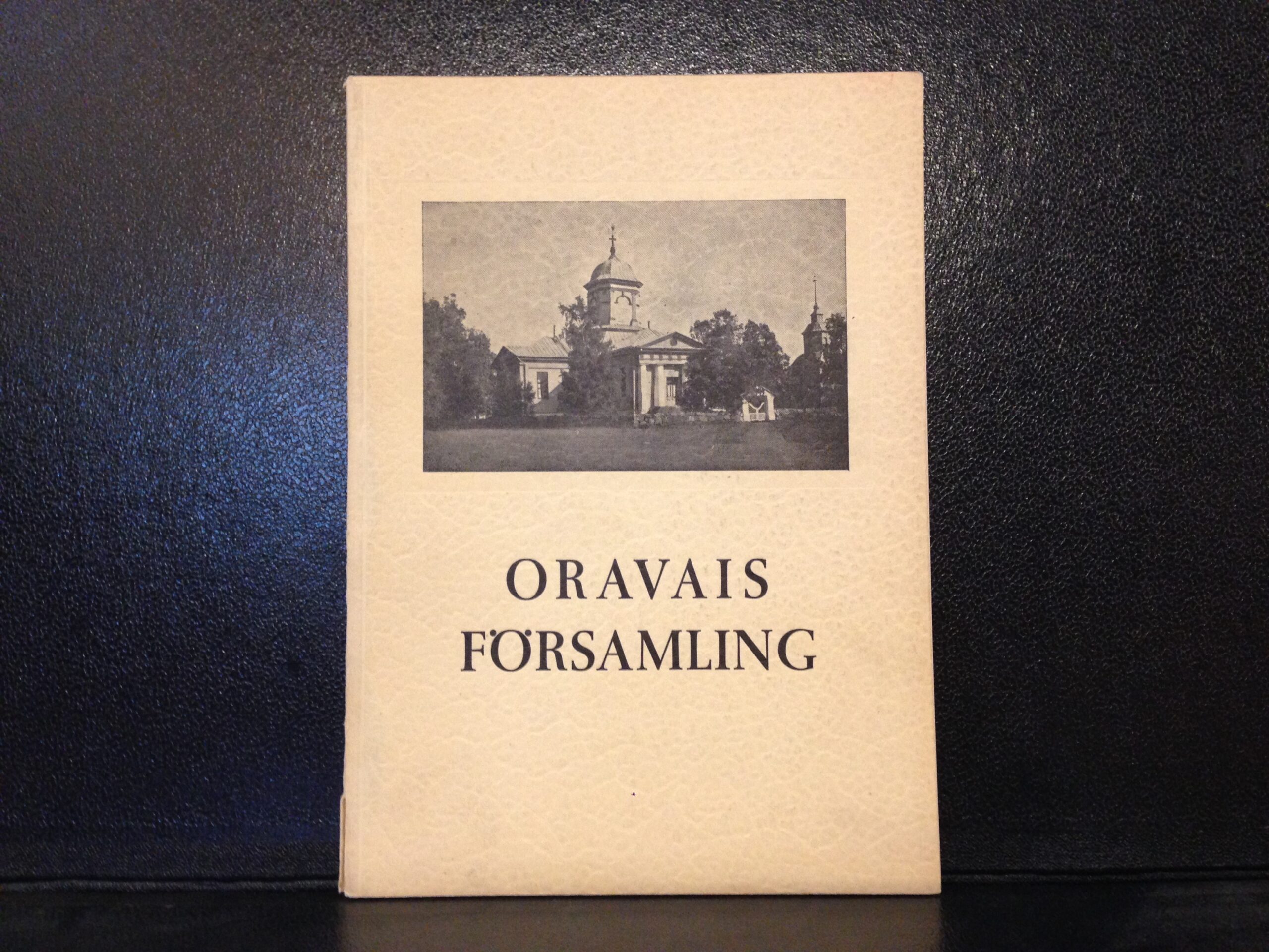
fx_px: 1210
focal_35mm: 33
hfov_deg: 55.4
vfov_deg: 42.9
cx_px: 634
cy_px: 476
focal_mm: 4.12
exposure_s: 1/20
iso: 200
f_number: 2.4
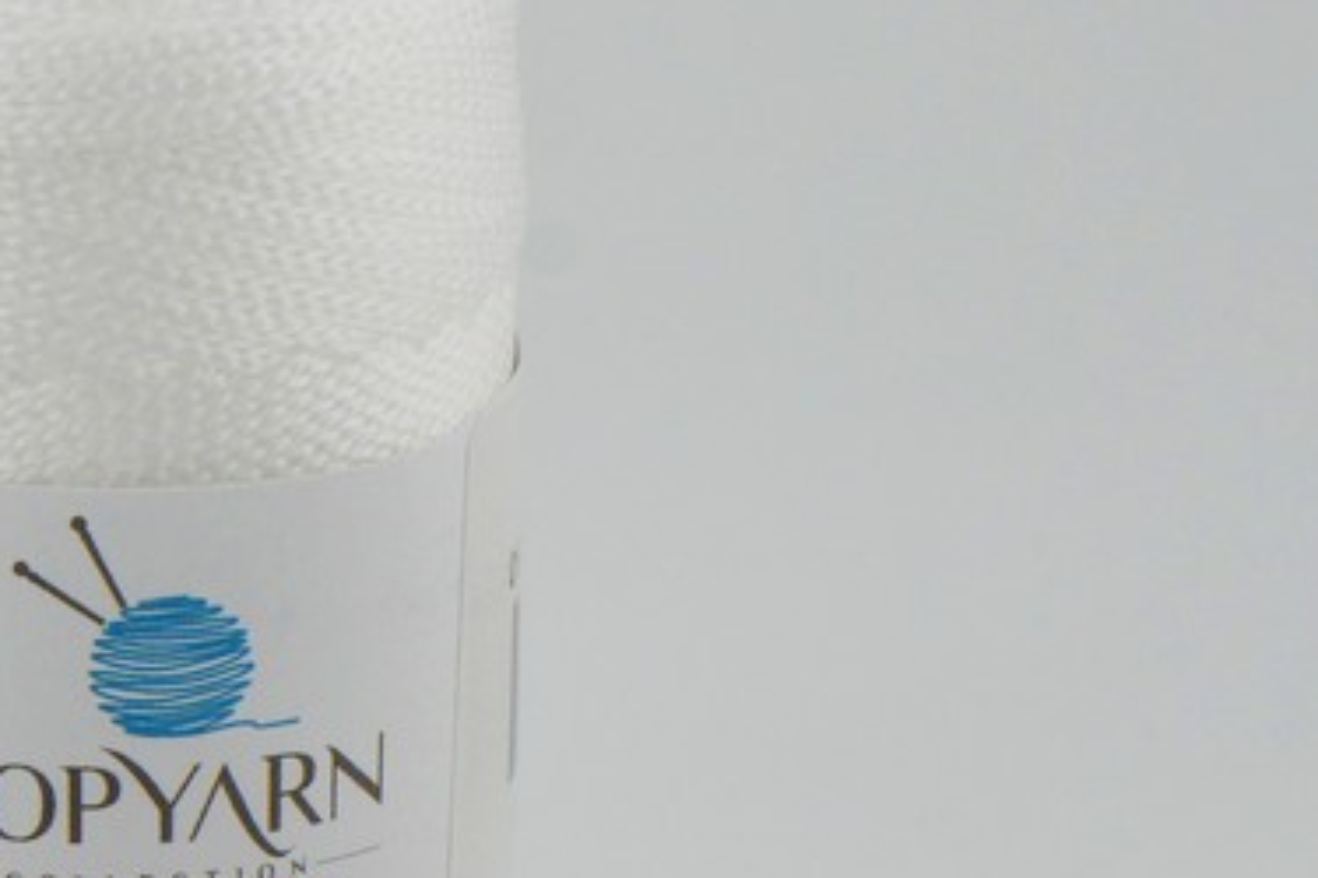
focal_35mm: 198
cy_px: 678
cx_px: 77
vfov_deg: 6.9
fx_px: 7256
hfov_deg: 10.3
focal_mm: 55
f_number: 9
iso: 200
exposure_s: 1/400
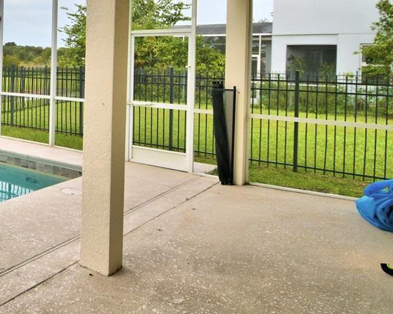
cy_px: 63
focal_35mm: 36
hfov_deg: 41.2
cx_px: -30
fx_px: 418
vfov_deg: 39.5
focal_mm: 10
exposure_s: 1/800
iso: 100
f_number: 4.5
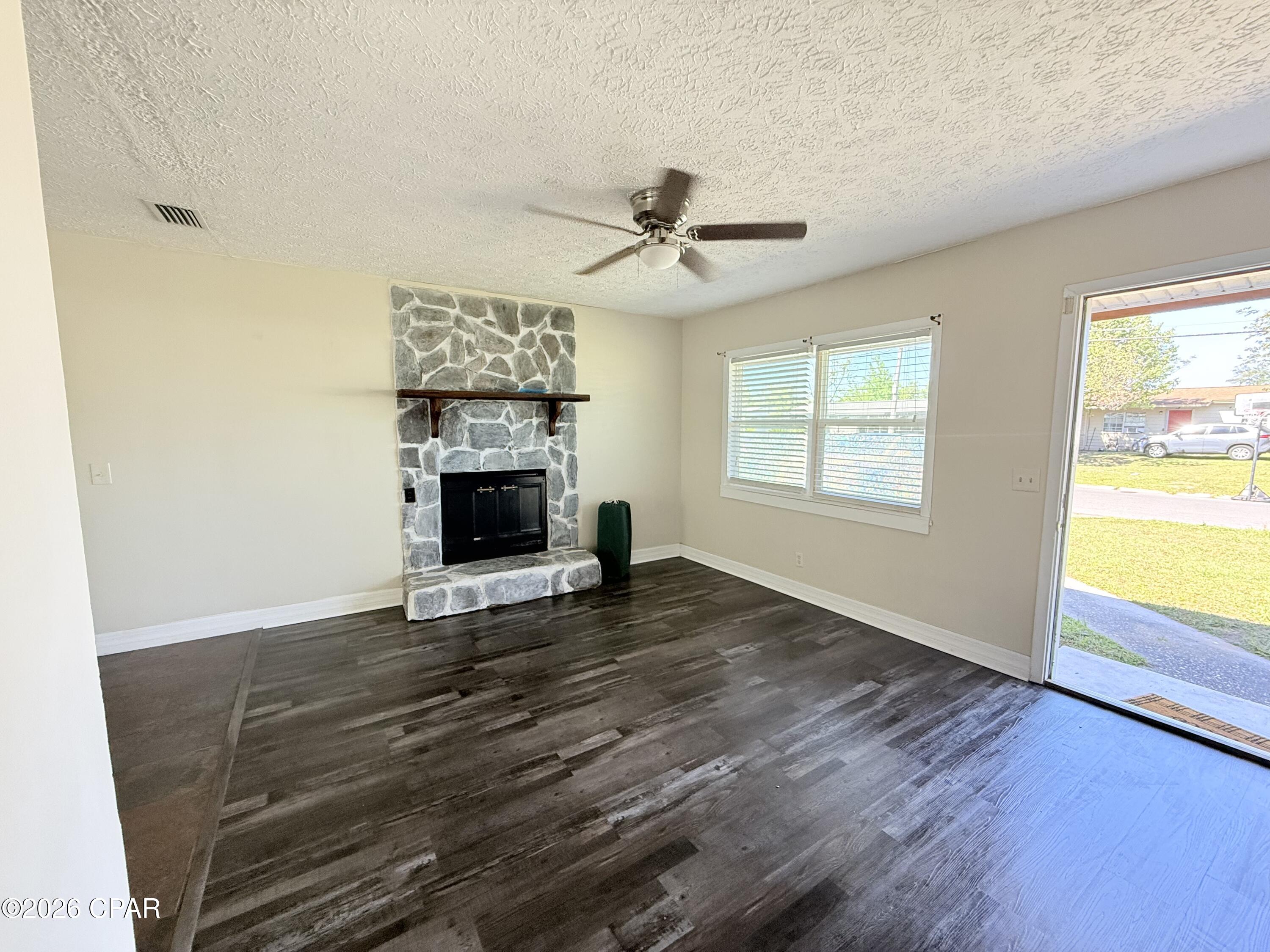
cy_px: 476
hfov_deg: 102.1
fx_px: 514
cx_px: 635
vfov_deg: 85.7
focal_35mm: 14
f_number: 2.2
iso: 160
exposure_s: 1/99
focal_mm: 2.22
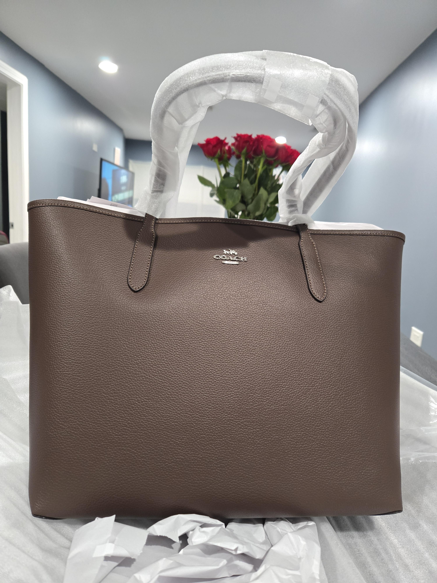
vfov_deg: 73.9
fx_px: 387
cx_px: 218
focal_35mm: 23
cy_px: 292
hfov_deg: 58.9
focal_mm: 5.4
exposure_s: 1/60
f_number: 1.8
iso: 640
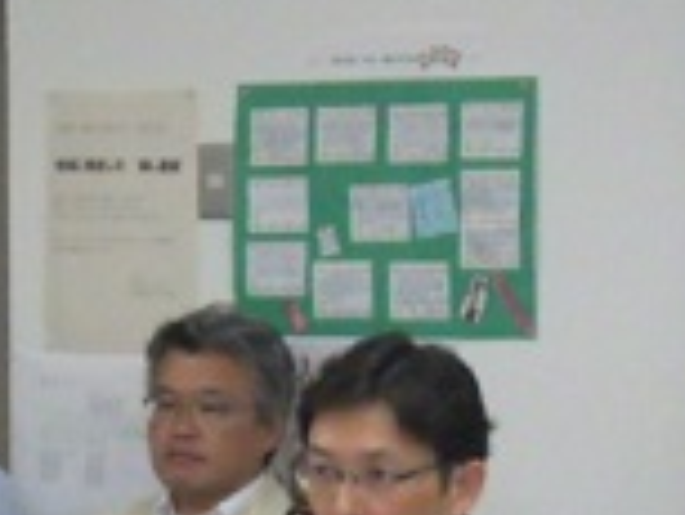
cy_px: 569
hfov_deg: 8.0
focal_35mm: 245
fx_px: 4852
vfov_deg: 6.0
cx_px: -139
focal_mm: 16.7
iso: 1250
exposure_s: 1/80
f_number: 5
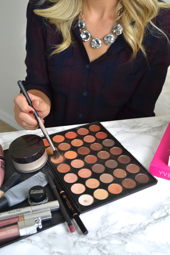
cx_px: 85
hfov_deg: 29.9
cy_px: 128
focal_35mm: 45
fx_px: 319
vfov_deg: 43.6
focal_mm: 30
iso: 800
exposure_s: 1/125
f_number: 5.6
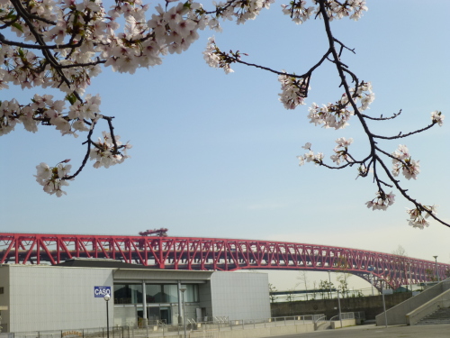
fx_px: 676
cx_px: 225
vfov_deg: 28.0
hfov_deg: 36.8
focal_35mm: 52
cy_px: 169
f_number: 4.1
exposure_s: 1/1000
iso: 100
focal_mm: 9.2
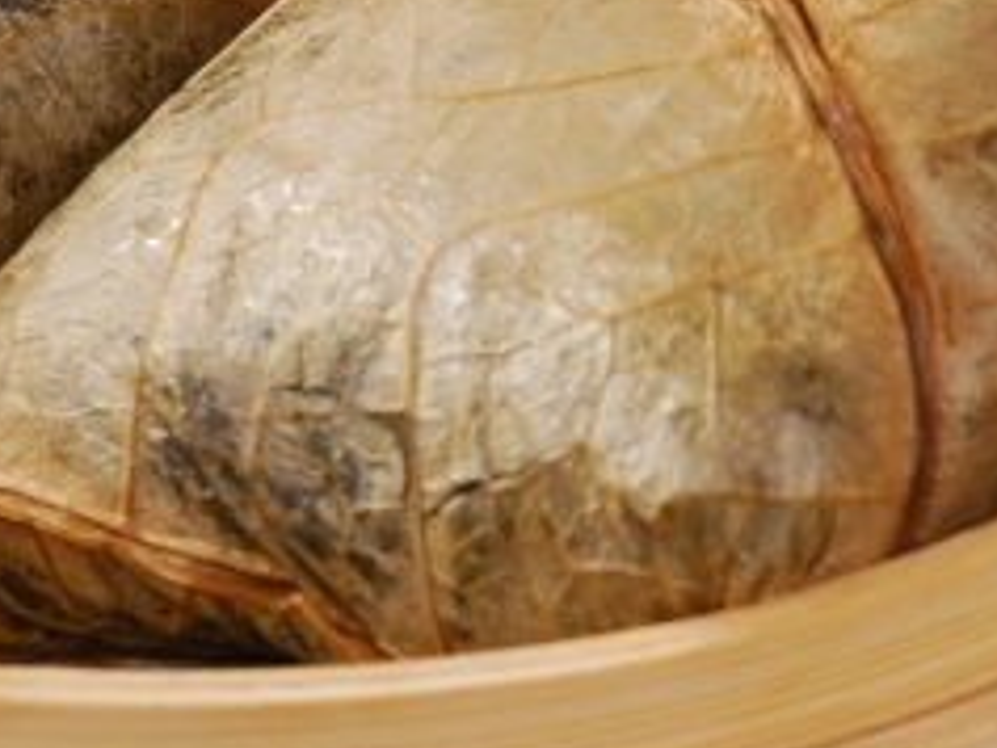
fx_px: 20143
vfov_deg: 2.1
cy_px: 603
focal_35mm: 699
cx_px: 202
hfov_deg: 2.8
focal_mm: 112
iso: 100
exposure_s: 1/125
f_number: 10
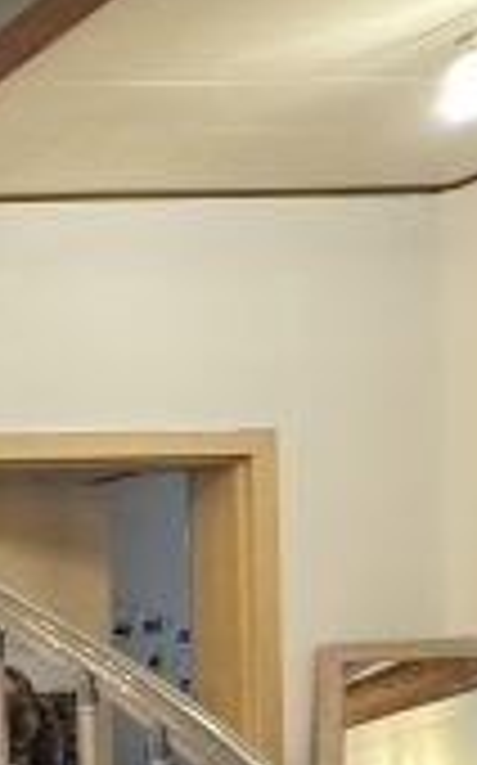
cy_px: 727
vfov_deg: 31.5
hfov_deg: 12.8
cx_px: -814
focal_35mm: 61
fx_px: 1271
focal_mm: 2.22
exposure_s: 1/50
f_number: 2.2
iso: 640
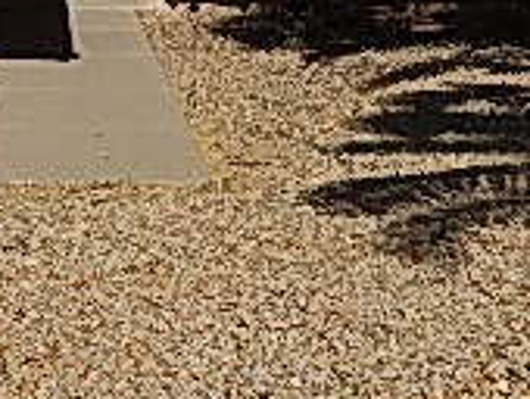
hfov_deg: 19.7
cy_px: -262
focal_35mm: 94
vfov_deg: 14.3
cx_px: -90
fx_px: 1441
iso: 125
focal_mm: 4.5
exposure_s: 1/1250
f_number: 6.1
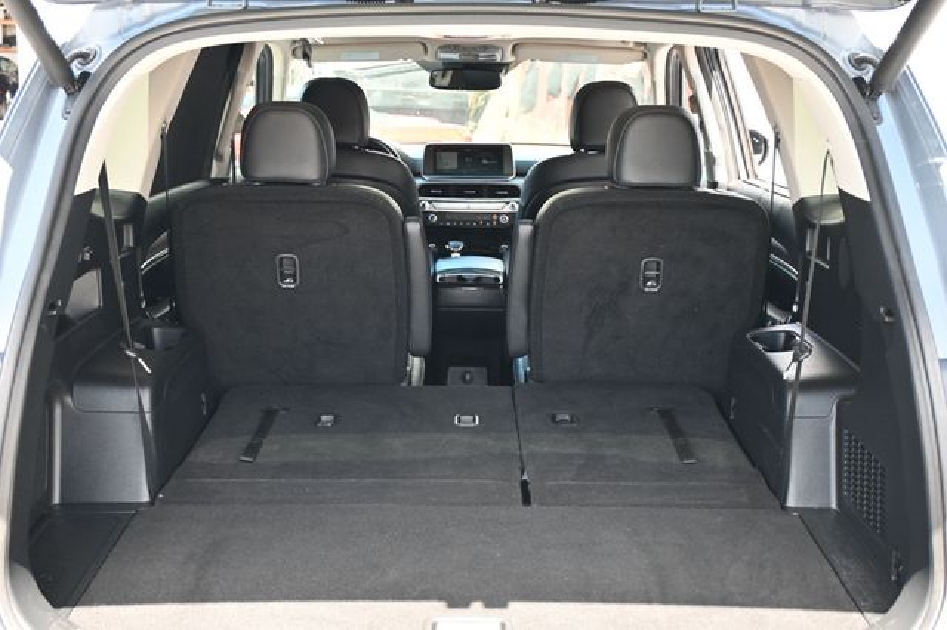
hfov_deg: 43.6
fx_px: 1183
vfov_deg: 29.8
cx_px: 474
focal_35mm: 45
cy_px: 315
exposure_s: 1/125
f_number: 4.8
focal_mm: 30
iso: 900
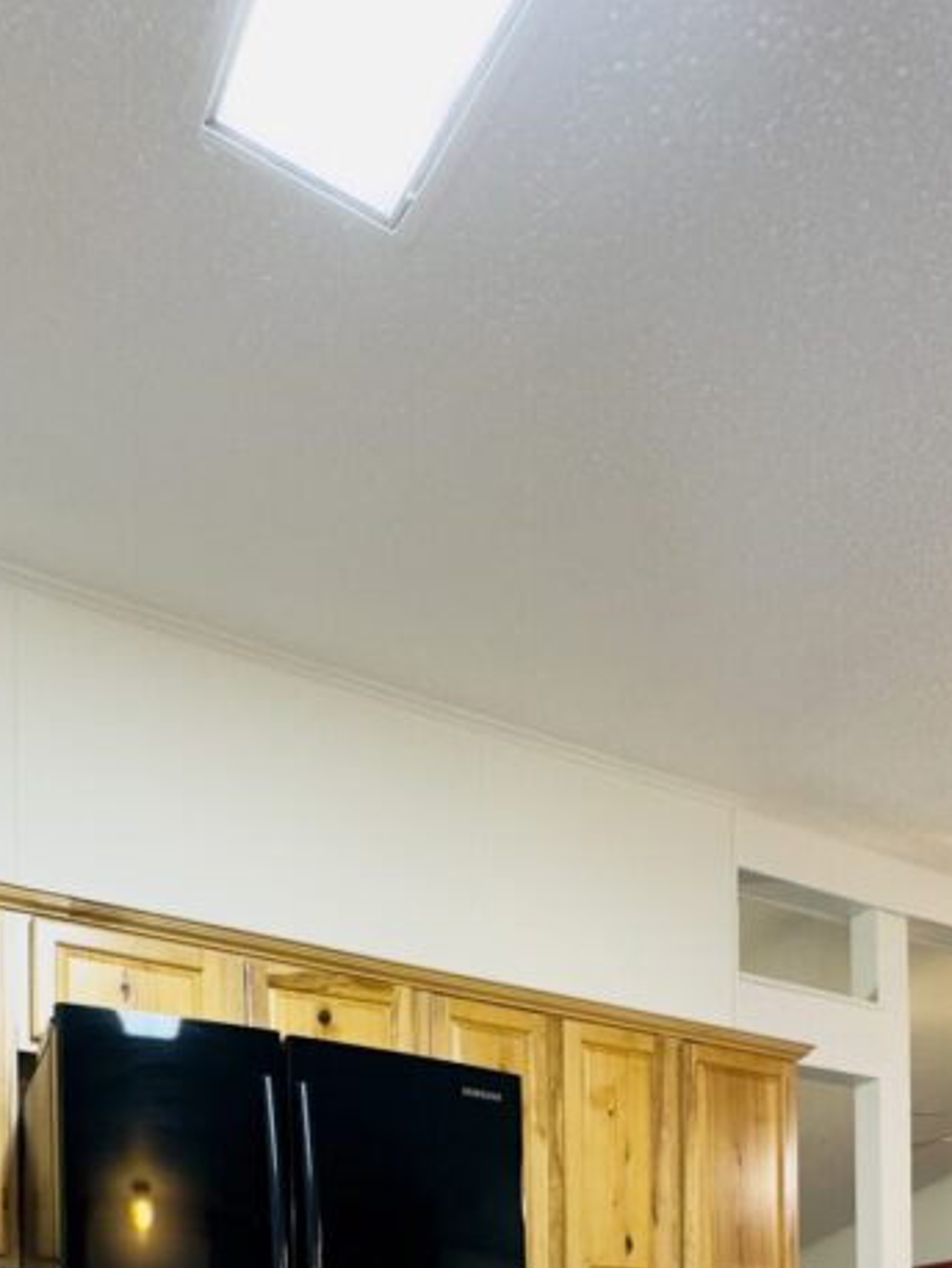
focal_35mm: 33
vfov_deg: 41.8
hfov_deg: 43.0
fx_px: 1209
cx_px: 506
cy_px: 1442
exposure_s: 1/60
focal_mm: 2.22
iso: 200
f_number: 2.2
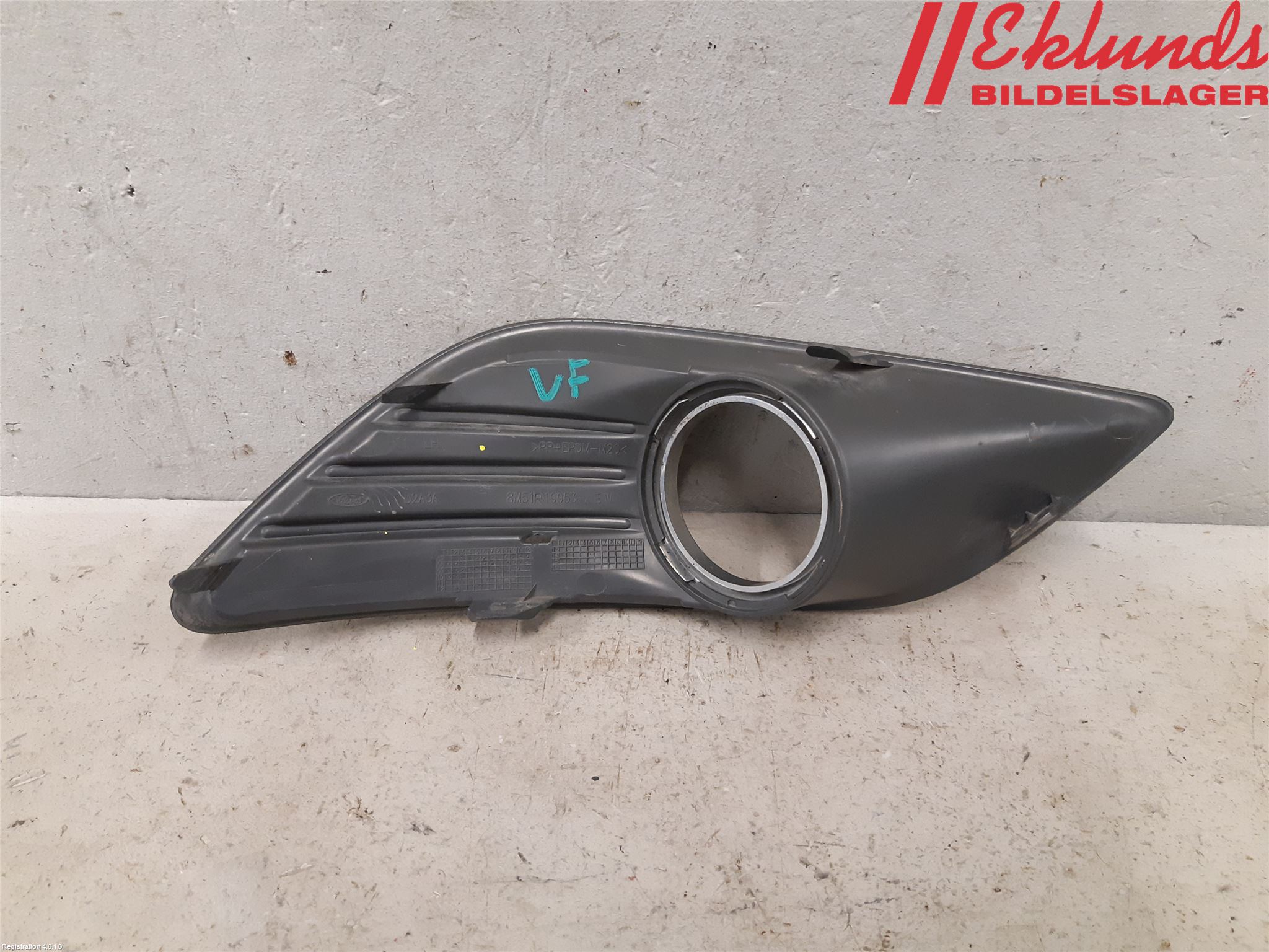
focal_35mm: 26
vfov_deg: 53.1
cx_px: 634
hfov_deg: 67.3
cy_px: 476
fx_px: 953
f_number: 1.7
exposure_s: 1/50
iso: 250
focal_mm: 3.93
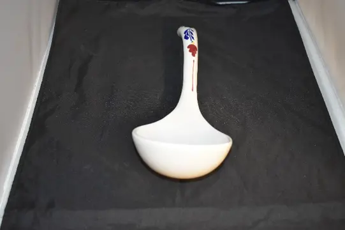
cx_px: 172
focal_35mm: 40
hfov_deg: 48.0
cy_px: 115
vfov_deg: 33.0
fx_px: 388
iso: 1100
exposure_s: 1/60
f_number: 4
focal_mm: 27
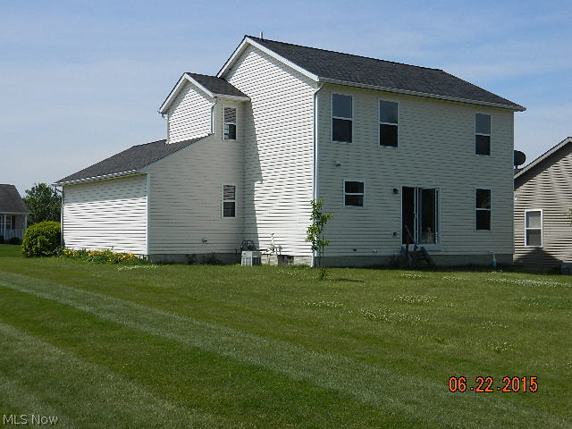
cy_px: 214
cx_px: 286
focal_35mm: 47
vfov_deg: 30.9
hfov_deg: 40.4
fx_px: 777
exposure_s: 1/200
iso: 80
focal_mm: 8.4
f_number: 10.2
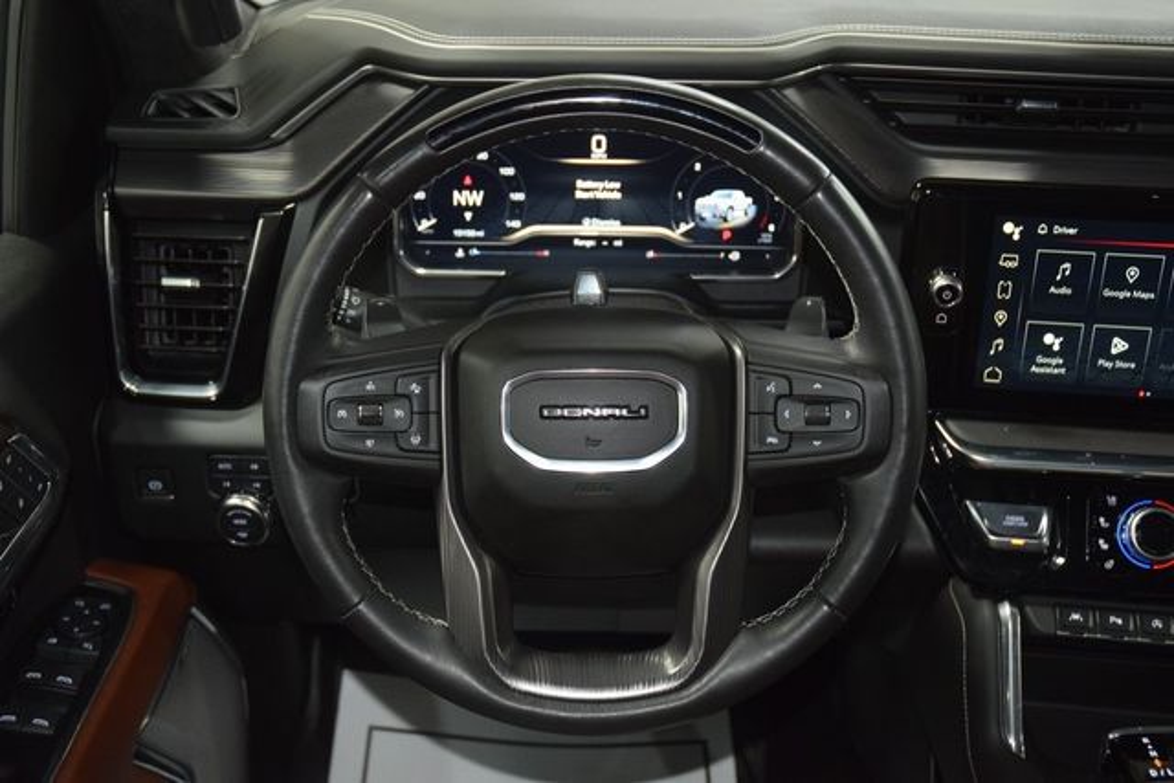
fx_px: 1419
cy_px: 392
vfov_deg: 30.9
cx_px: 587
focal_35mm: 44
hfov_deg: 45.0
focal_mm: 29
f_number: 3.8
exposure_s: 1/30
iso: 1600
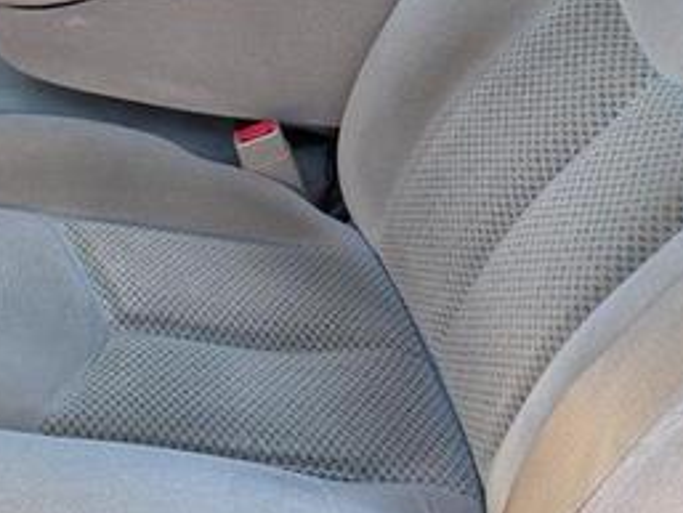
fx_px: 928
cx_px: 74
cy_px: 279
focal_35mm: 47
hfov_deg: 37.8
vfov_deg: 30.9
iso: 171
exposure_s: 1/323
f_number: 1.68
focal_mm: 6.9
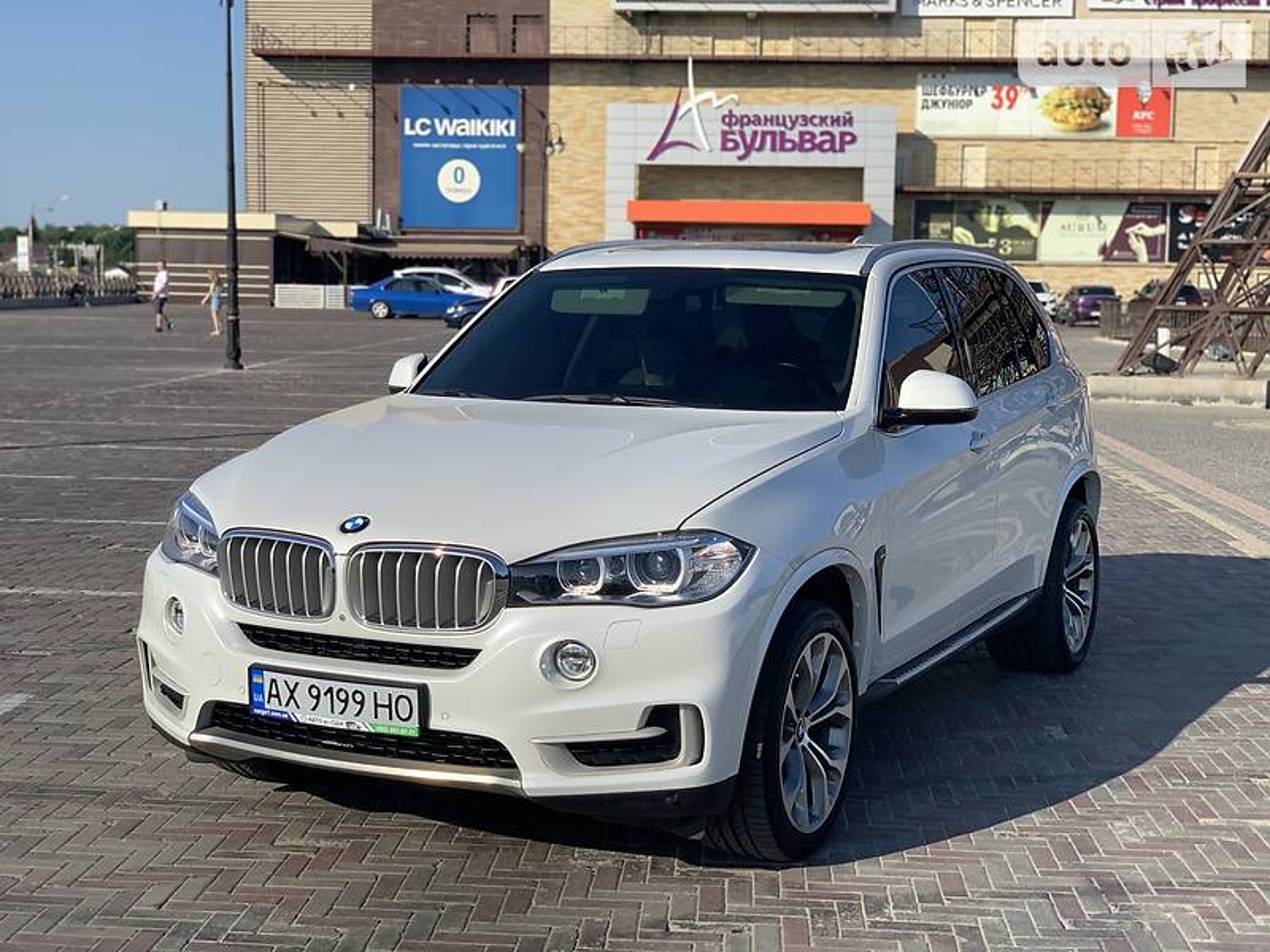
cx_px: 635
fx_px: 1908
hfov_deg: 36.8
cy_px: 476
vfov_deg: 28.0
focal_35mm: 52
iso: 16
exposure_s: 1/1229
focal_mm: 6
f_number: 2.4
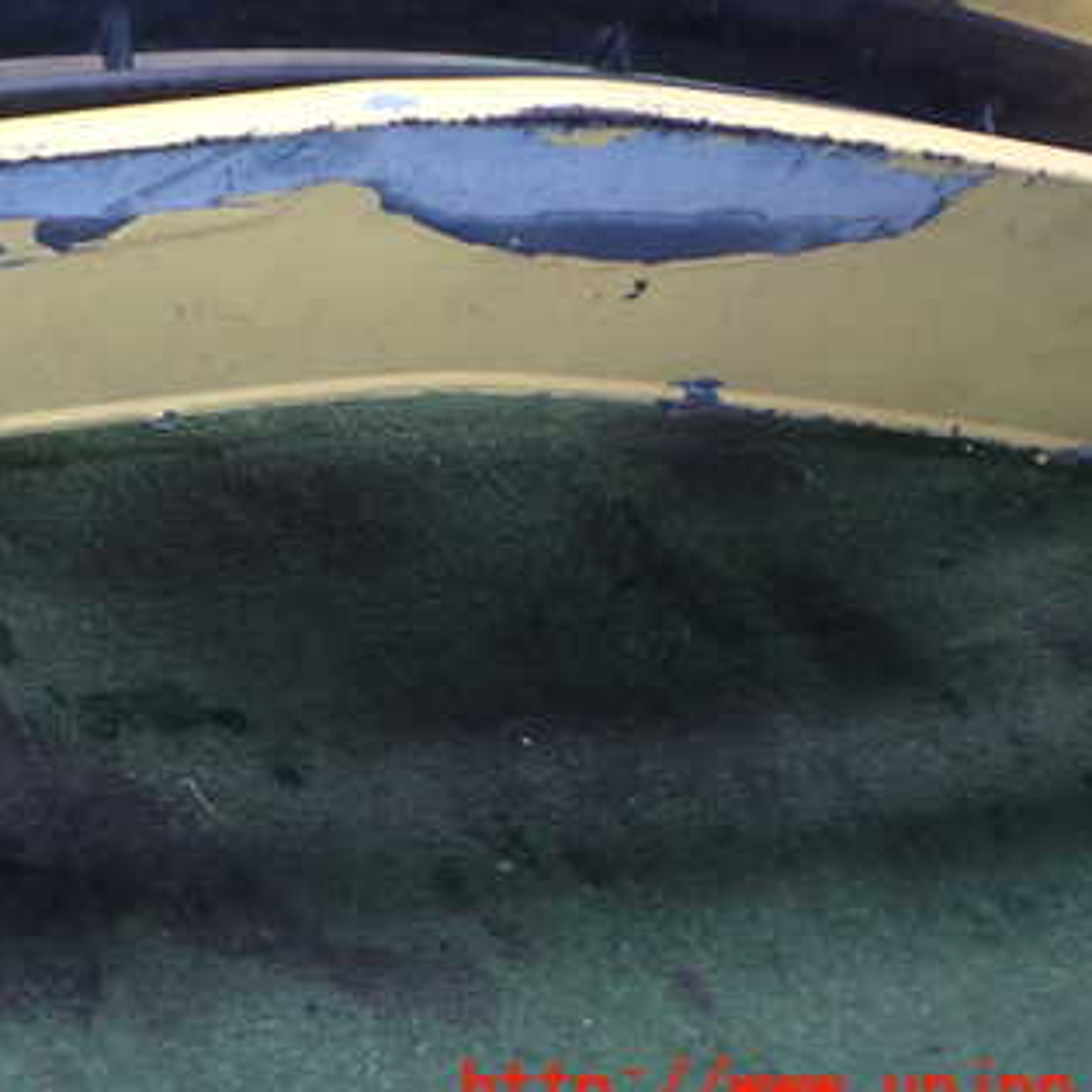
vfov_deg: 24.9
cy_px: 357
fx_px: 2463
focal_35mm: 69
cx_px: 205
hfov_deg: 24.6
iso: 200
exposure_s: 1/40
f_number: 2.8
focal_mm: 7.31
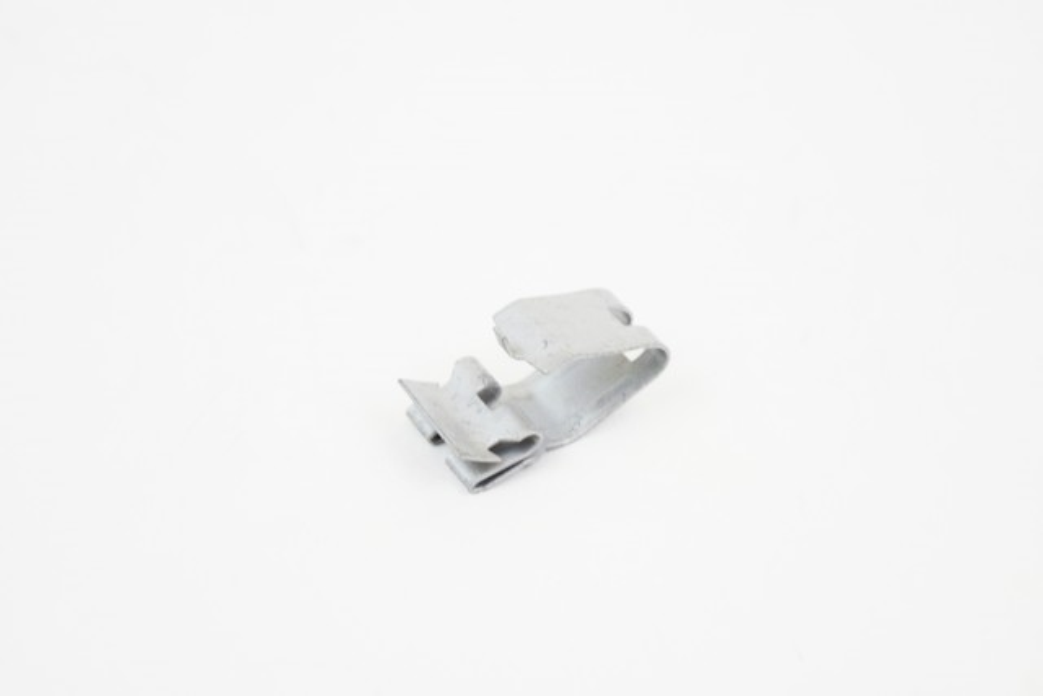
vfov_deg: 16.6
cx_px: 522
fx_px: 2391
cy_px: 348
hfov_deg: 24.6
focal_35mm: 82
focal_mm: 55
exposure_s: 1/60
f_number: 5.6
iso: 1400
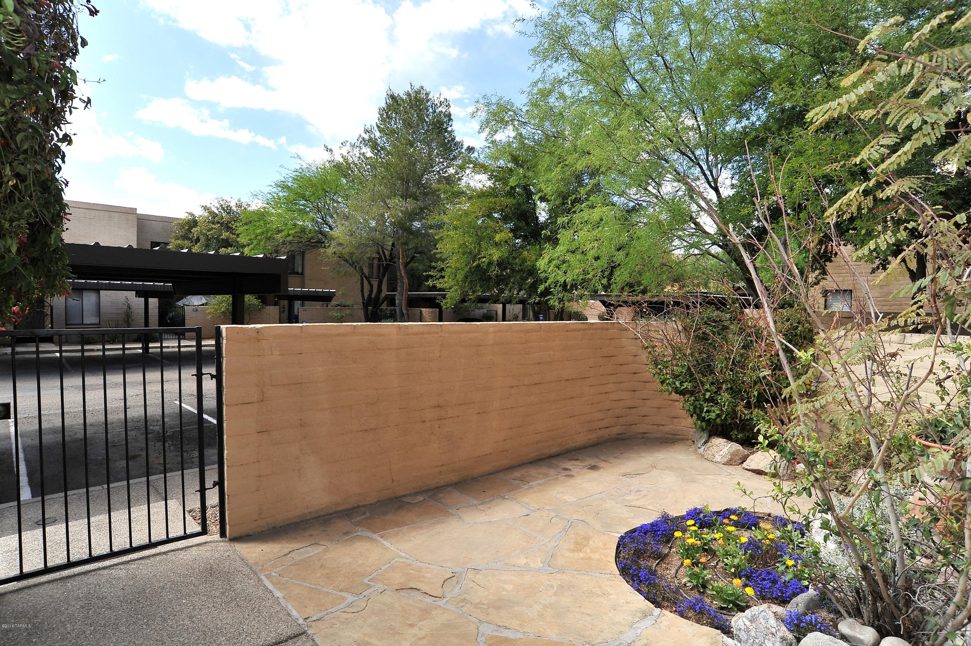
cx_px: 486
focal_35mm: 18
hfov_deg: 90.0
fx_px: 485
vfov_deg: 67.3
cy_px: 323
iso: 320
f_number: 11
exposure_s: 1/250
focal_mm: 18
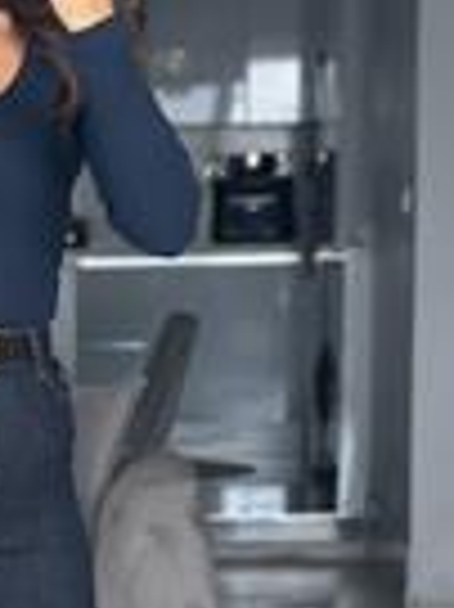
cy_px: 486
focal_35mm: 180
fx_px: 3153
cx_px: -112
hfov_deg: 8.1
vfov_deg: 11.0
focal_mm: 6.86
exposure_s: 1/125
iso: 125
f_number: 1.78
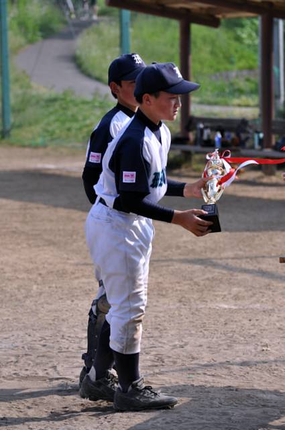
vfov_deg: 12.2
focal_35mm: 168
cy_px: 215
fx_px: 2000
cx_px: 142
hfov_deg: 8.1
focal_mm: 112
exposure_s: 1/1000
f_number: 4.8
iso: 200
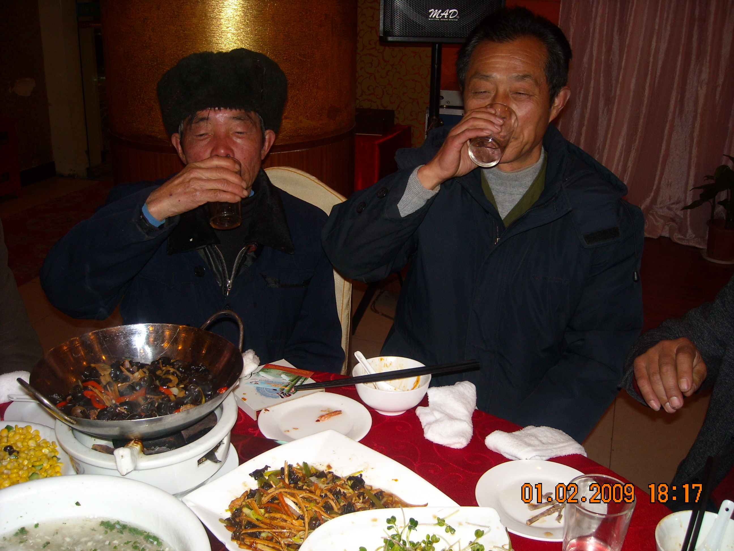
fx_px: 742
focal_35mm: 35
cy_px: 276
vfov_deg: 40.7
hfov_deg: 52.6
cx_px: 367
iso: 100
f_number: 2.8
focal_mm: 5.7
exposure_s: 1/60
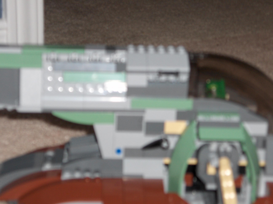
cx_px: 136
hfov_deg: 26.4
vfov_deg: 19.8
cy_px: 102
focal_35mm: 74
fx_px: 583
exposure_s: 1/90
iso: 52
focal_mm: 15.2
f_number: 3.6
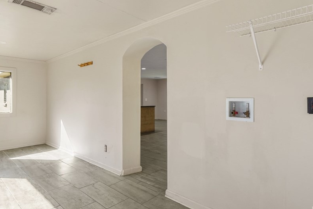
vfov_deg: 57.2
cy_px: 99
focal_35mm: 22
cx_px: 148
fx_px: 191
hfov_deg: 78.5
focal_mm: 16
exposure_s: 1/15
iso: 1000
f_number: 9
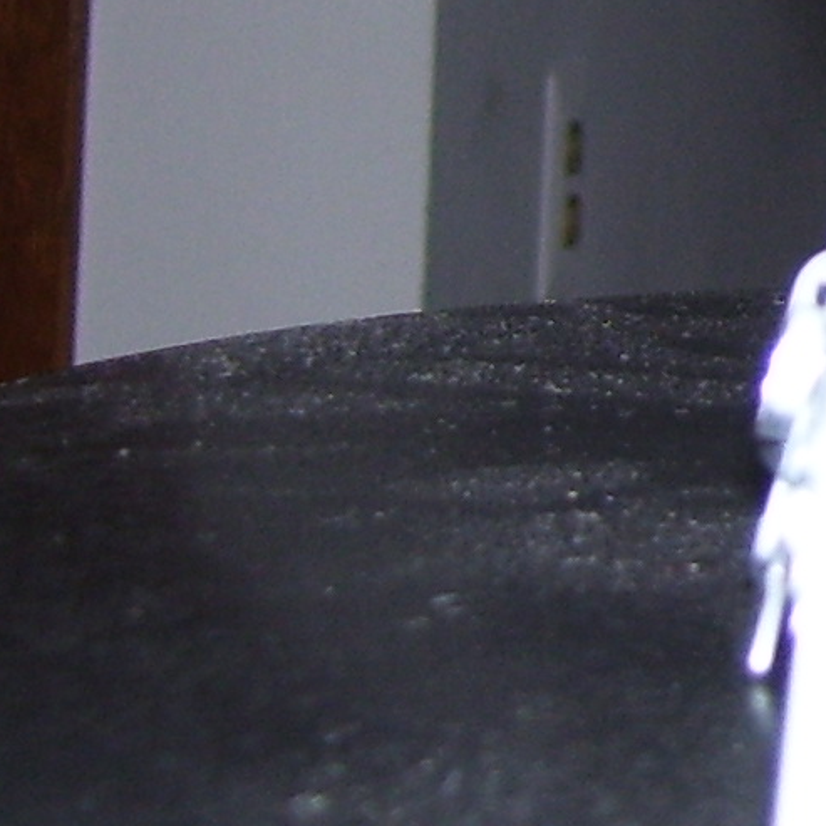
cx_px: 1411
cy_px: -397
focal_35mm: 171
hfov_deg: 9.8
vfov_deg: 9.9
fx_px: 4616
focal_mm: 6
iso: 80
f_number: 2.7
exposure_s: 1/60
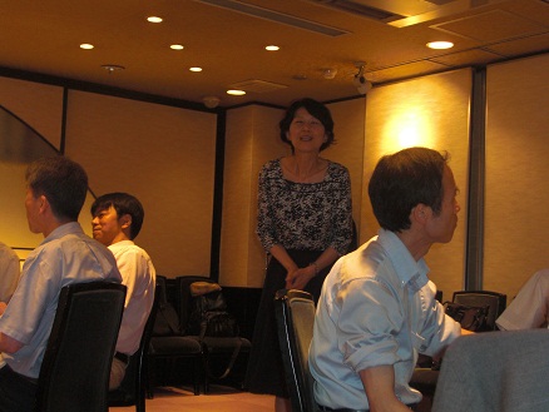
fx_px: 873
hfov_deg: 34.9
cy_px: 206
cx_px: 274
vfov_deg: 26.6
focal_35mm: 55
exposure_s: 1/30
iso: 200
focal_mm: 9.8
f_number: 3.6
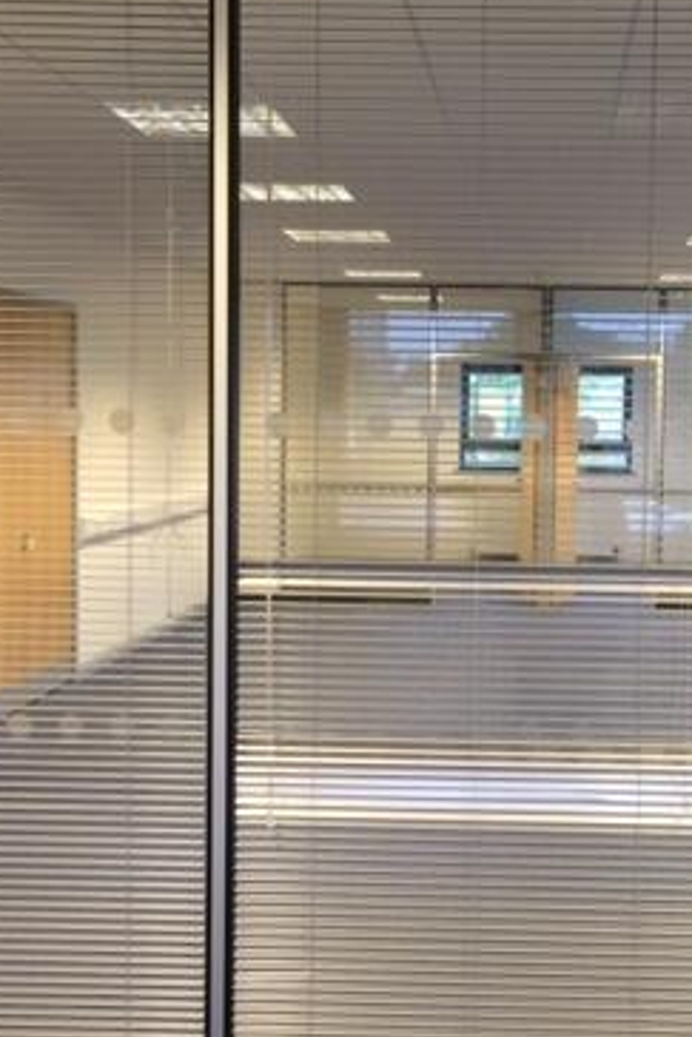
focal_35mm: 53
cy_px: 504
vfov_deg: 37.5
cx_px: 504
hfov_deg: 25.3
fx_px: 1527
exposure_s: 1/30
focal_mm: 4.15
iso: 100
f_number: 2.2
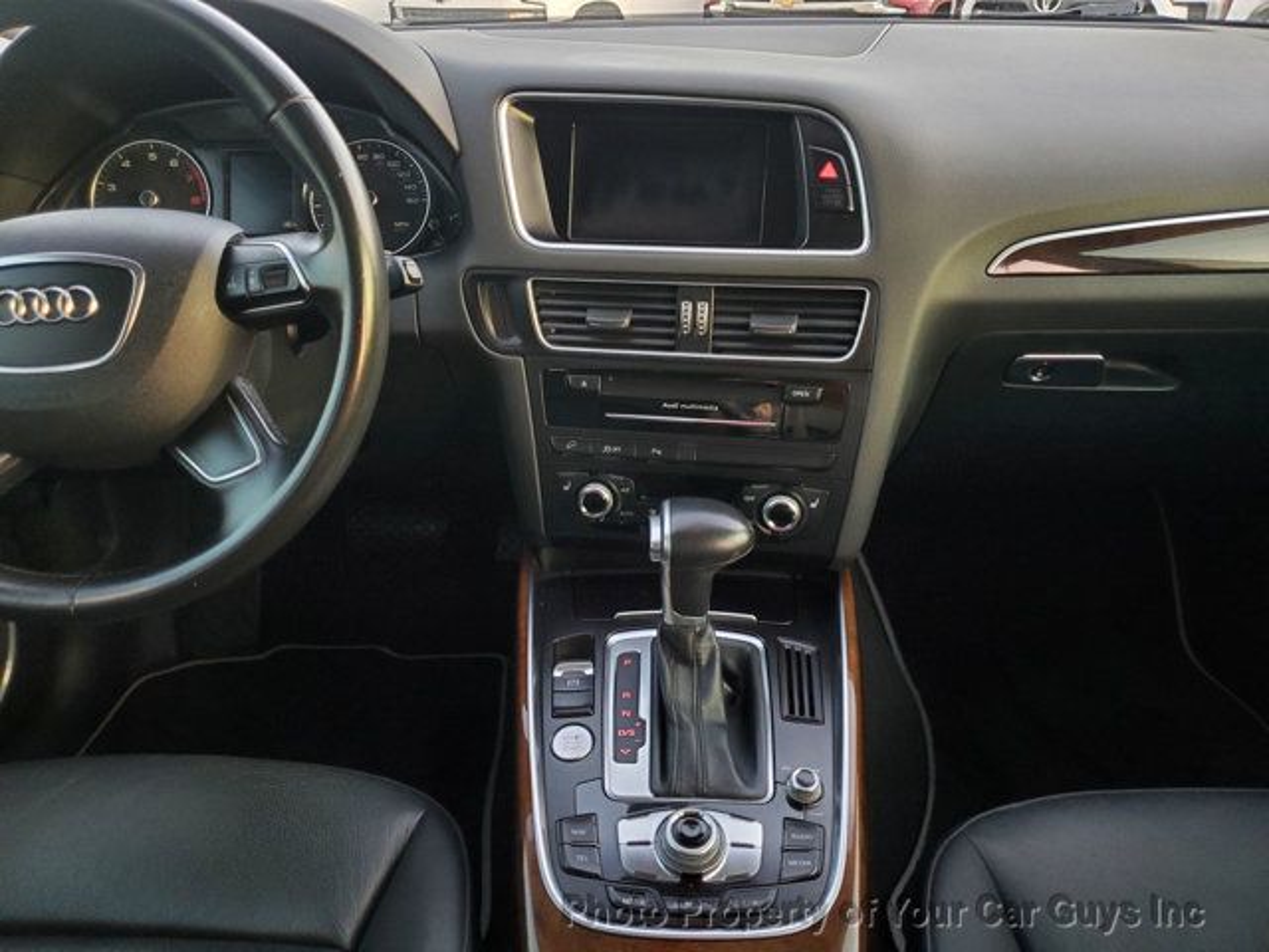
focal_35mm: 26
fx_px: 953
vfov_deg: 53.1
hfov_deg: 67.3
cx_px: 634
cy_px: 476
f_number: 1.5
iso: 200
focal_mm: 4.3
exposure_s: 1/60
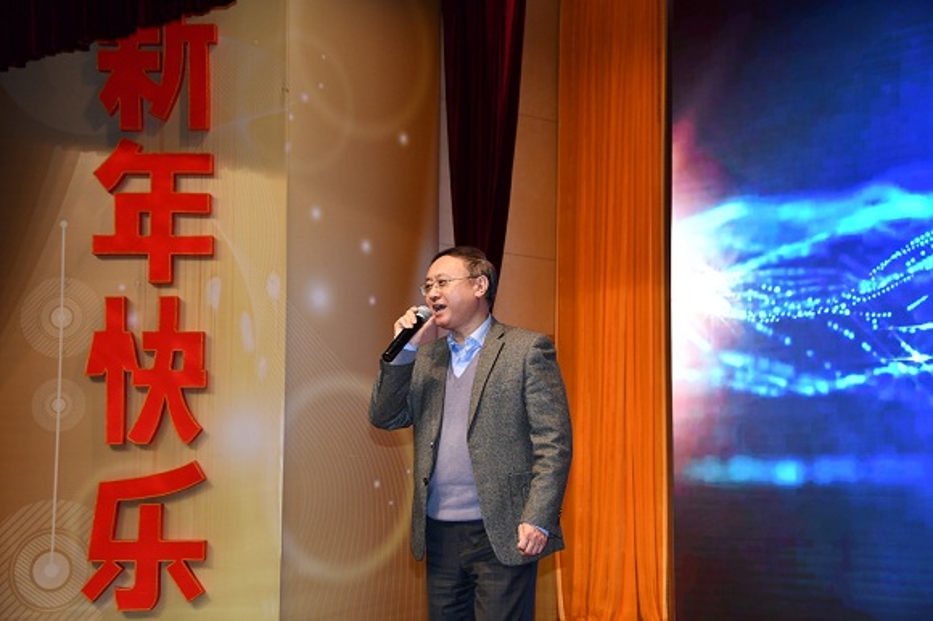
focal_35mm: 72
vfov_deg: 18.9
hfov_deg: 28.1
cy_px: 310
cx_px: 466
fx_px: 1865
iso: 450
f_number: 4.5
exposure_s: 1/60
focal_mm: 48
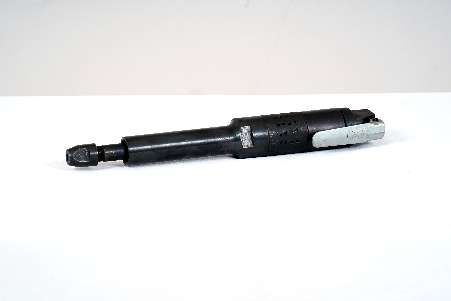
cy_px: 150
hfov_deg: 19.5
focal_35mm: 105
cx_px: 226
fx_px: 1315
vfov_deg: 13.0
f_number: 13
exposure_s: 1/160
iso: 200
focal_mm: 105
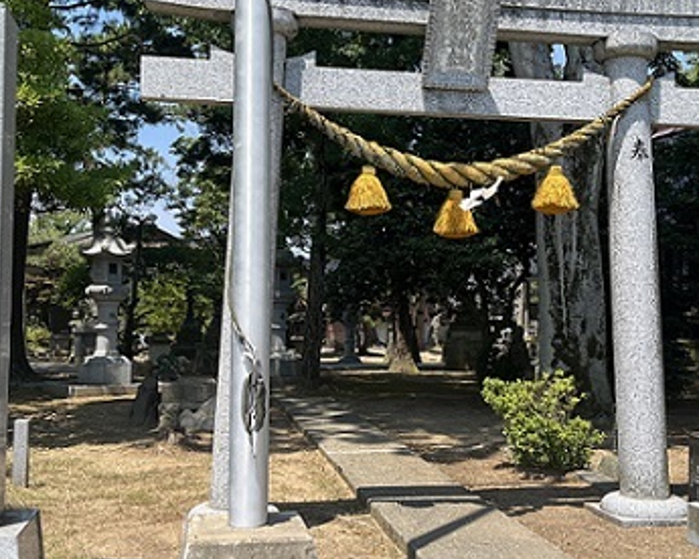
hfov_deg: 42.0
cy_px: 275
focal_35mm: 44
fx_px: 910
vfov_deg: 34.1
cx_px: 361
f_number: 1.6
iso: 50
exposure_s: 1/2137
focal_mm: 5.1
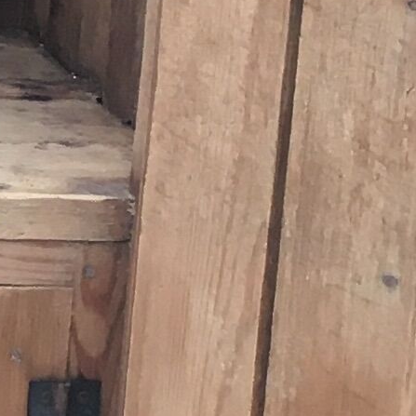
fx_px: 3141
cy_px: -73
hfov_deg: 6.8
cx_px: -850
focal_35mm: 231
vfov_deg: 7.5
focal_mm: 4.15
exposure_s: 1/33
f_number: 2.2
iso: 25
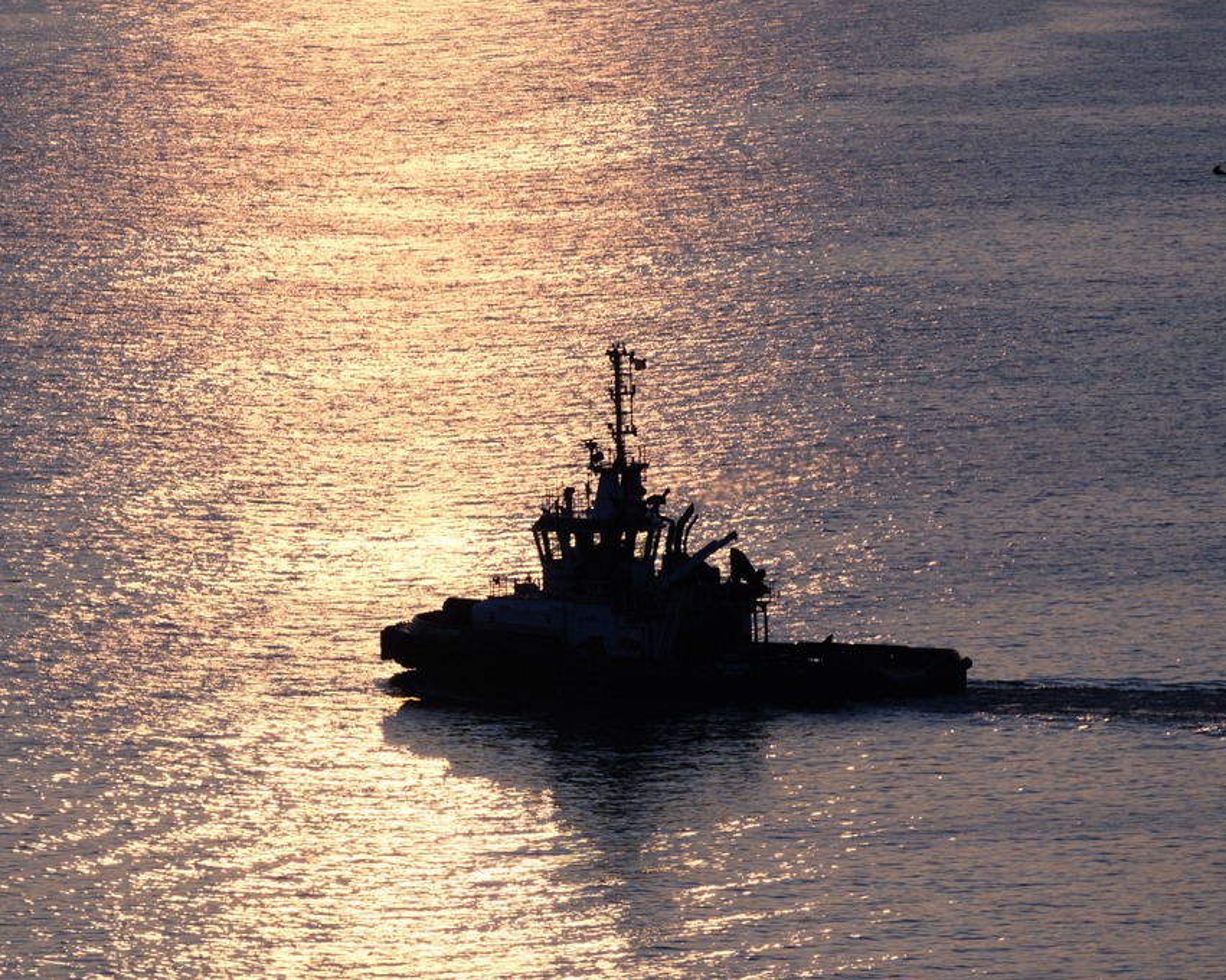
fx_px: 24590
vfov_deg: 2.3
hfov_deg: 2.9
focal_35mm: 678
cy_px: 489
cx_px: 553
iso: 400
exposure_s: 1/950
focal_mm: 400
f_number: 10
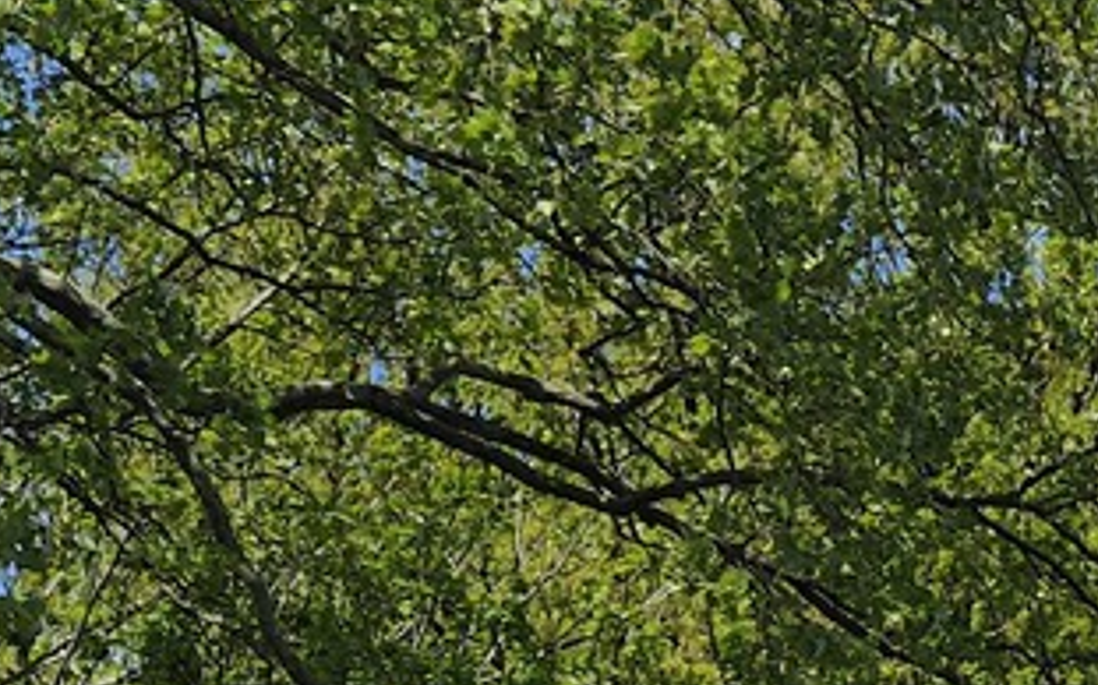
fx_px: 5952
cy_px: 1479
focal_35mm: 199
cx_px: 2711
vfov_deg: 6.4
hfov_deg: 9.3
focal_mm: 38
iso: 200
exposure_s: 1/320
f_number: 9
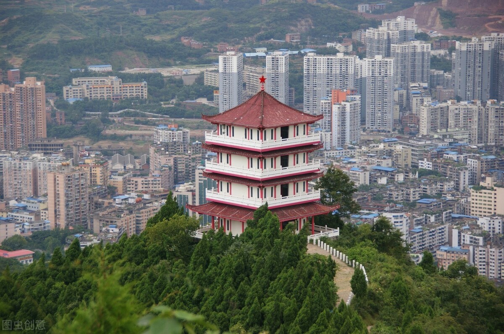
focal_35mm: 135
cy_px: 167
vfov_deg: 10.1
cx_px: 252
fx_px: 1887
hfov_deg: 15.2
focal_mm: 90
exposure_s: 1/161
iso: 100
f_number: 5.6
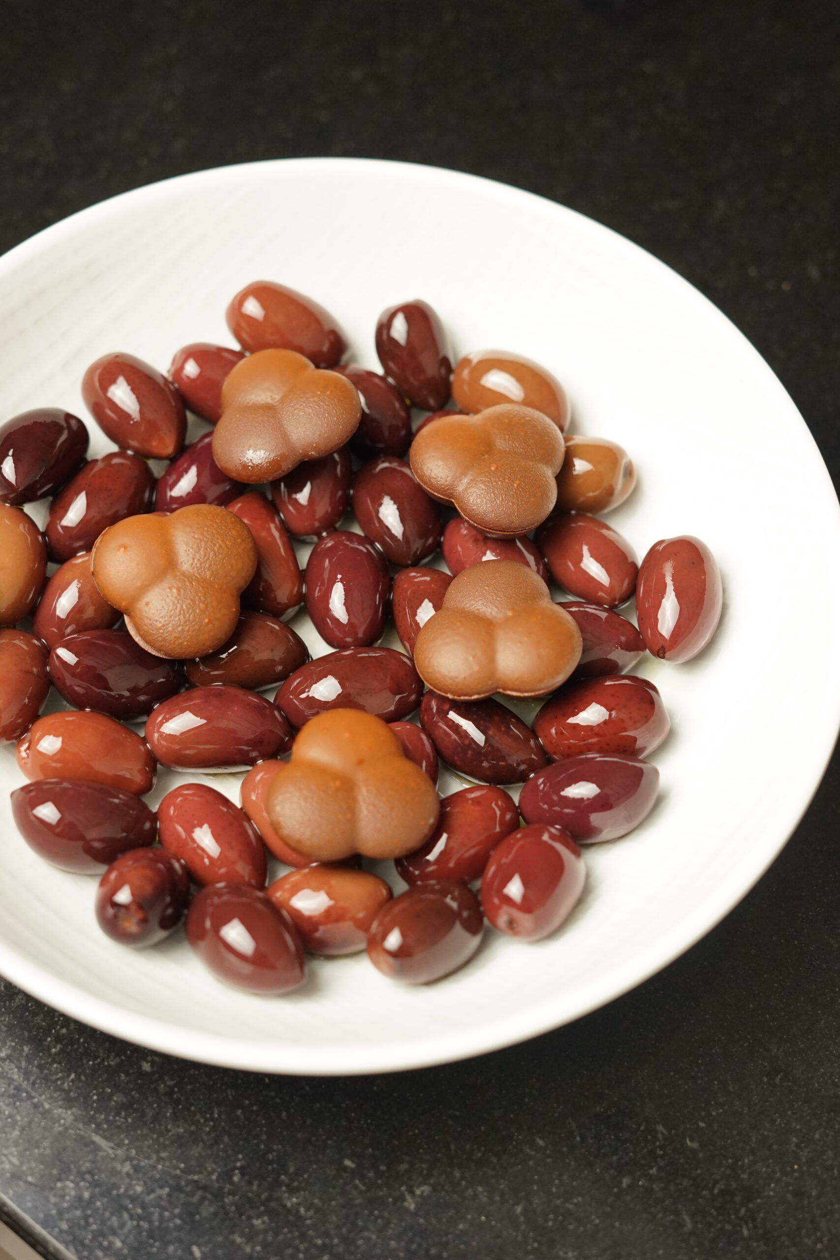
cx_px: 420
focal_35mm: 50
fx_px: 1750
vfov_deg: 39.6
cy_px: 630
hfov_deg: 27.0
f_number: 4.5
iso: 1250
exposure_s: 1/100
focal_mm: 50
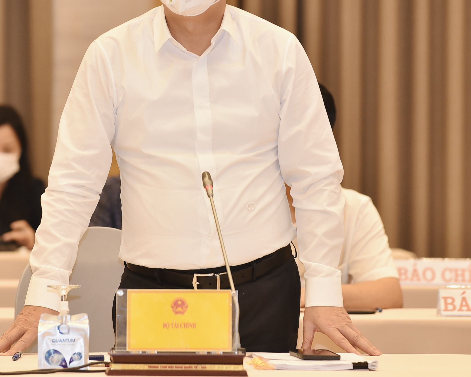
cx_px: 203
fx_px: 5102
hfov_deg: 5.3
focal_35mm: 366
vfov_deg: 4.2
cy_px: 91
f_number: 3.2
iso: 1000
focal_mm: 200
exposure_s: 1/125
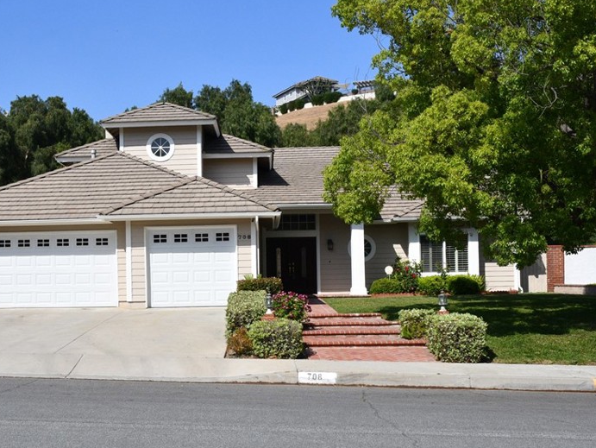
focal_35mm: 47
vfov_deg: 30.9
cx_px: 222
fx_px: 810
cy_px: 257
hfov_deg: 40.1
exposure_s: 1/1000
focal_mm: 22
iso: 800
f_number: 16
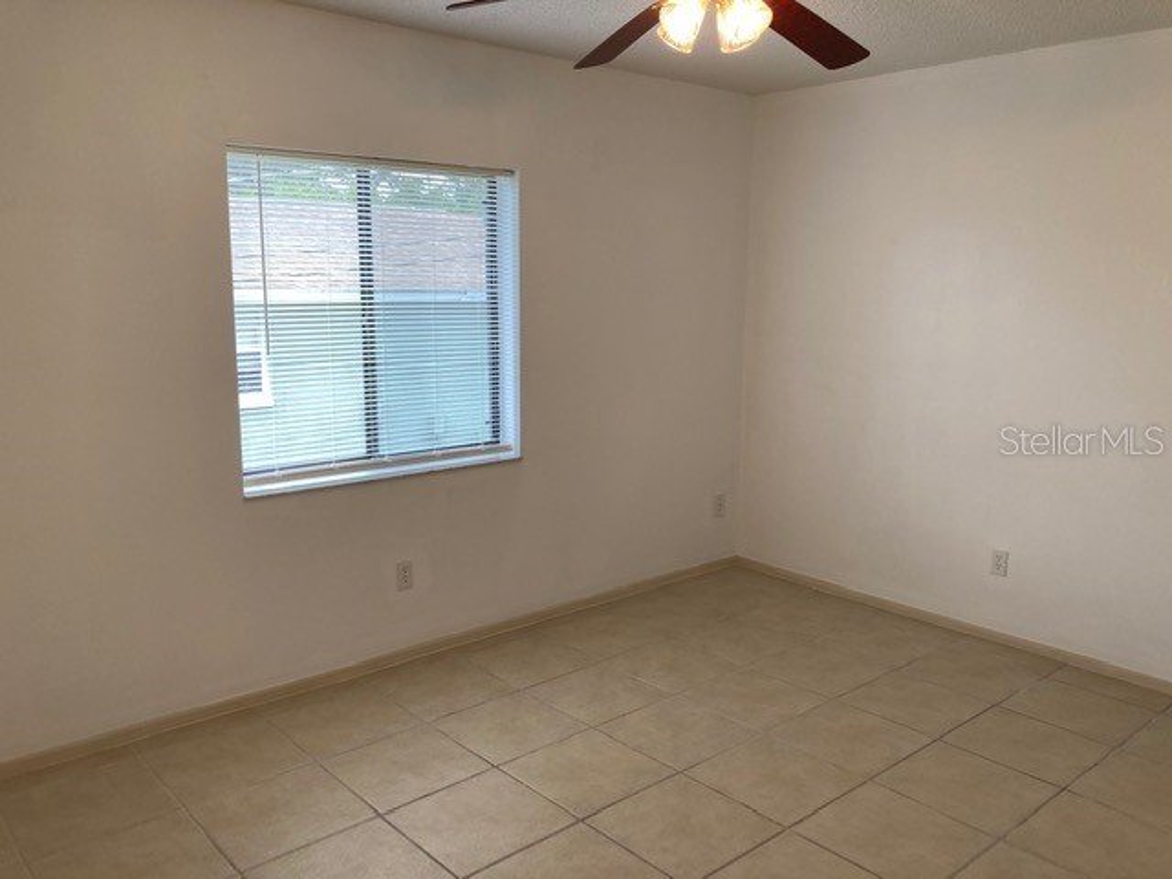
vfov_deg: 49.7
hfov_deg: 63.4
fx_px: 948
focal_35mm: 28
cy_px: 440
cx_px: 586
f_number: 1.8
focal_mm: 3.99
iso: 40
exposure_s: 1/120
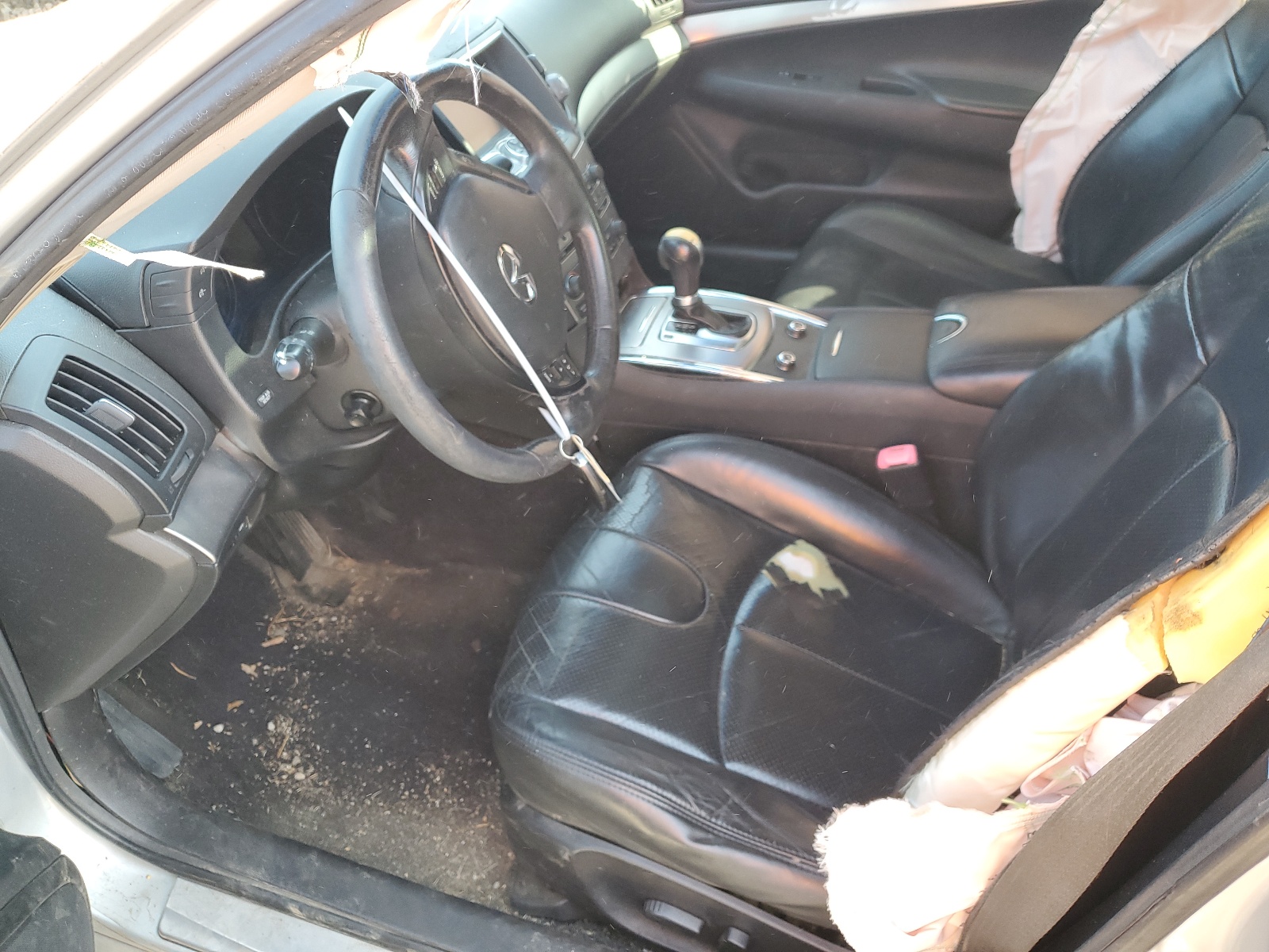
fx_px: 953
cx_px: 634
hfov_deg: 67.3
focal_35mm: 26
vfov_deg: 53.1
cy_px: 476
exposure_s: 1/120
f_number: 1.5
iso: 80
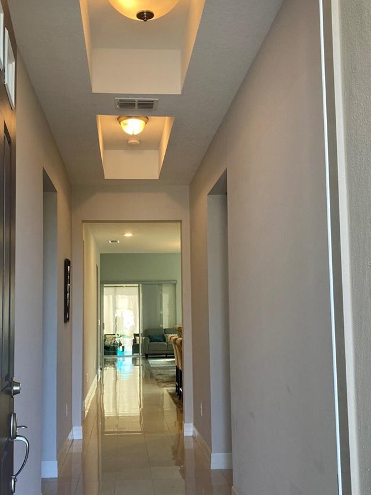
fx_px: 572
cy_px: 265
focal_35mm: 40
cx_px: 144
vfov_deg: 46.8
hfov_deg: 35.8
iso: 64
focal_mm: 3.99
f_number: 1.8
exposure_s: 1/120
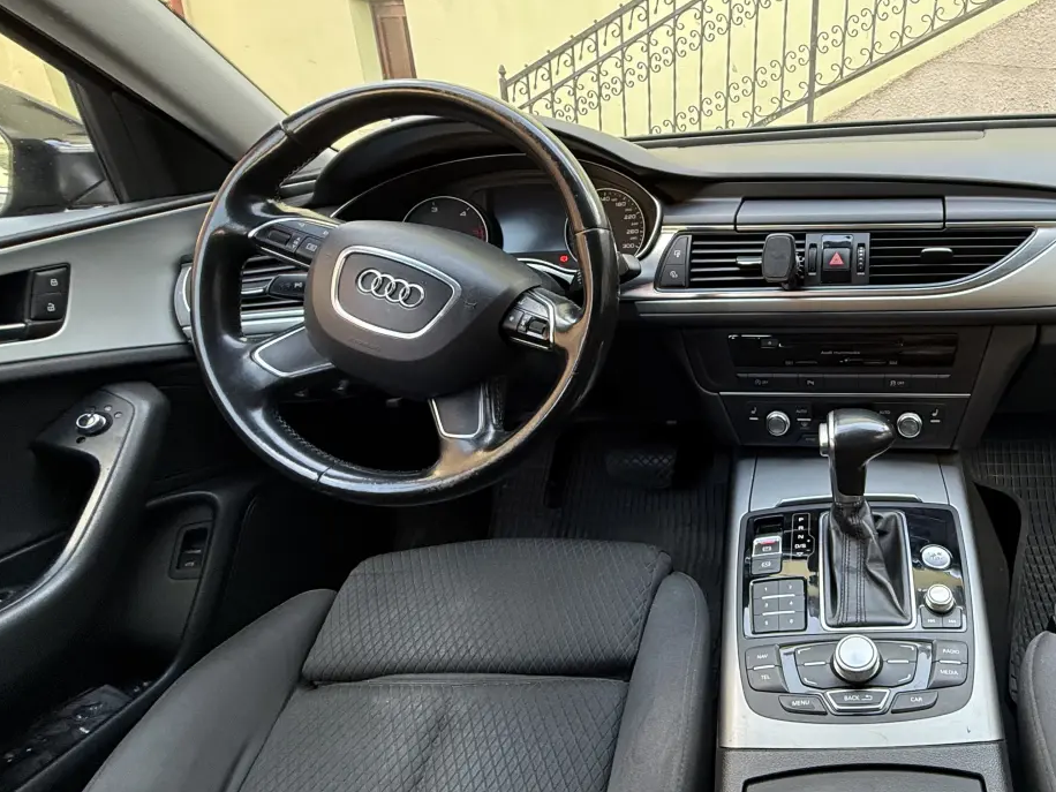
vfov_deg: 60.9
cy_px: 346
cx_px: 823
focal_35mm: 22
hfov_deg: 69.9
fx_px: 671
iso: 200
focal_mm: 2.22
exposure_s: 1/99
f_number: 2.2
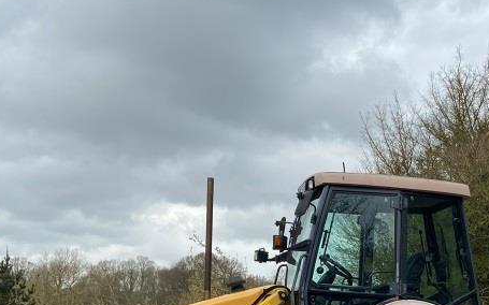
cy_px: 329
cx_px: 418
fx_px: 826
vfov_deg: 20.1
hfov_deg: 31.8
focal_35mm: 62
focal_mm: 4.25
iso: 32
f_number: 1.8
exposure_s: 1/1082
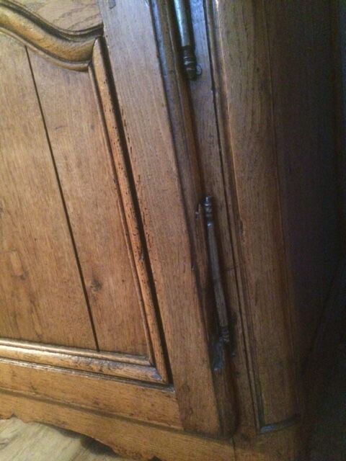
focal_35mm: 29
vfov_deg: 61.7
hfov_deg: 48.2
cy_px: 230
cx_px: 173
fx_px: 386
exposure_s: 1/17
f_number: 2.2
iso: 1250
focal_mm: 4.15
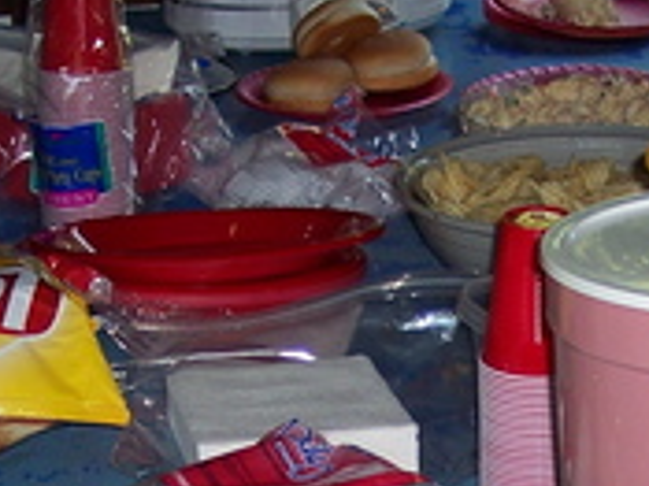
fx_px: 2679
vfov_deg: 10.1
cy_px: 660
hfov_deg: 13.8
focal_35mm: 143
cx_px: 408
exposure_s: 1/60
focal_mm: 8
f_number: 2.8
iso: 100
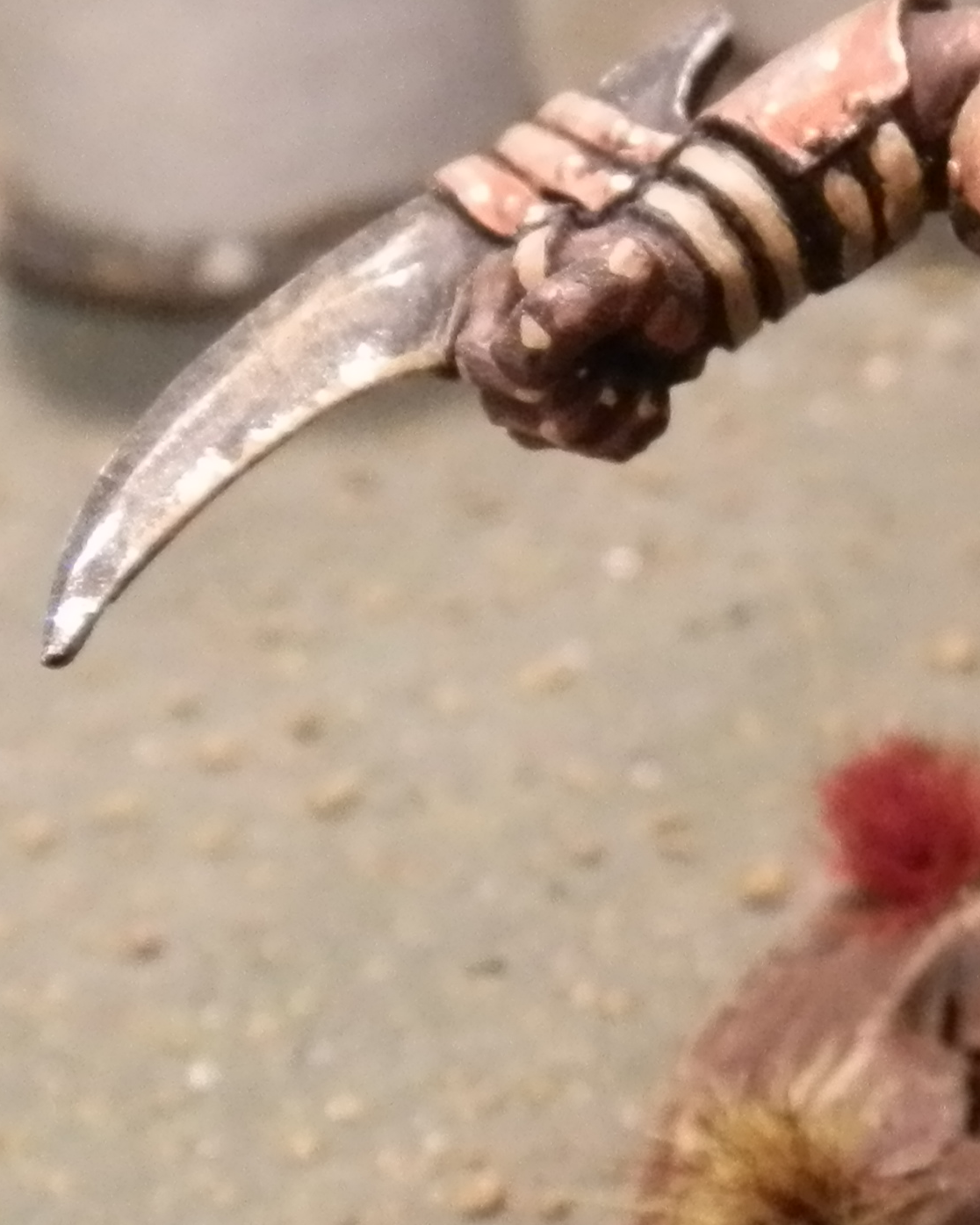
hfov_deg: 17.4
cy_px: 678
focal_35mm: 84
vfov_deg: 22.7
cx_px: 1196
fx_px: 3045
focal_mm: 5
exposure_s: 1/60
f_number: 3.1
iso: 400
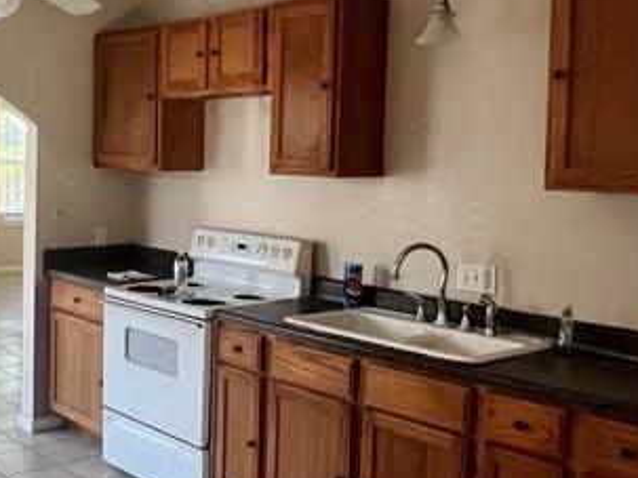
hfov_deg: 41.1
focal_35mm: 44
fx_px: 811
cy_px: 202
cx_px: 124
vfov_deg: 32.8
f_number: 1.8
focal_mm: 1.57
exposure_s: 1/99
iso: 160
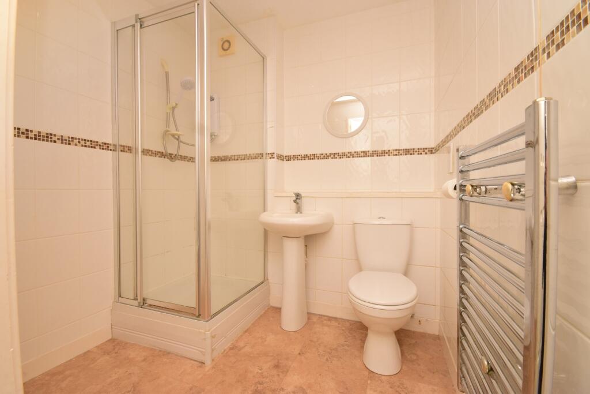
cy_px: 197
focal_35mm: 15
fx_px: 246
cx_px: 295
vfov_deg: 77.3
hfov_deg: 100.4
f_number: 14
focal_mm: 10
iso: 800
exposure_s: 1/160
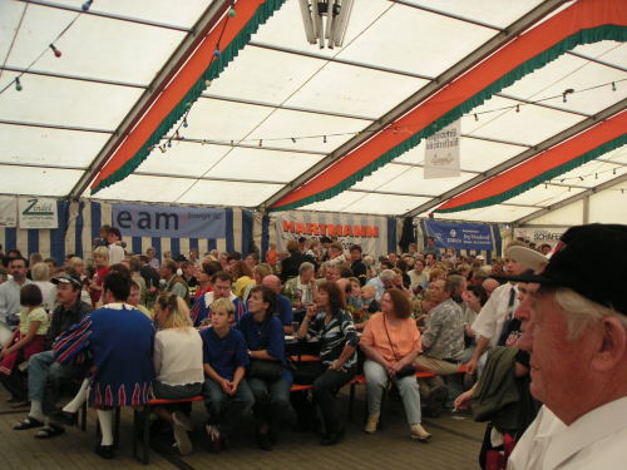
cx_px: 314
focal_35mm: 38
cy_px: 235
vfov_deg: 37.7
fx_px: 688
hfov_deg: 49.0
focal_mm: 6
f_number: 2.8
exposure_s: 1/45
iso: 100
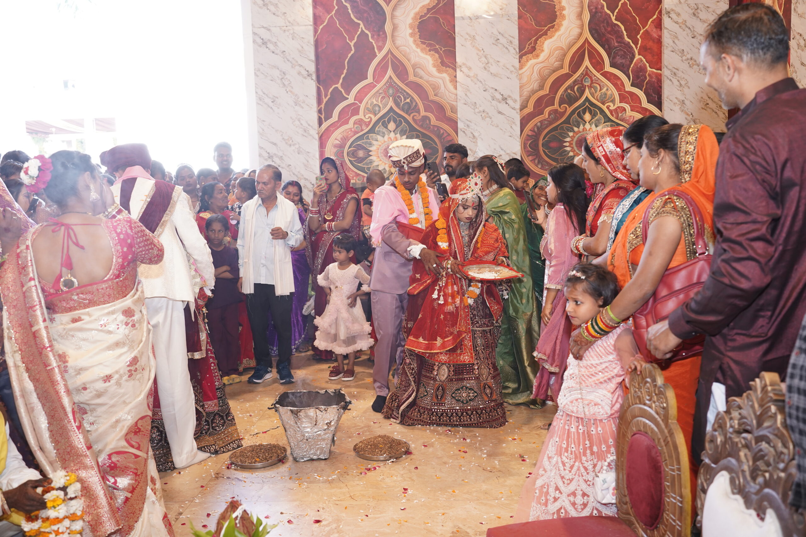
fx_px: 694
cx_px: 403
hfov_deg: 60.3
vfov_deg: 42.3
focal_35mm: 31
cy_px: 268
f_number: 4
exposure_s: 1/125
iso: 1000
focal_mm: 31
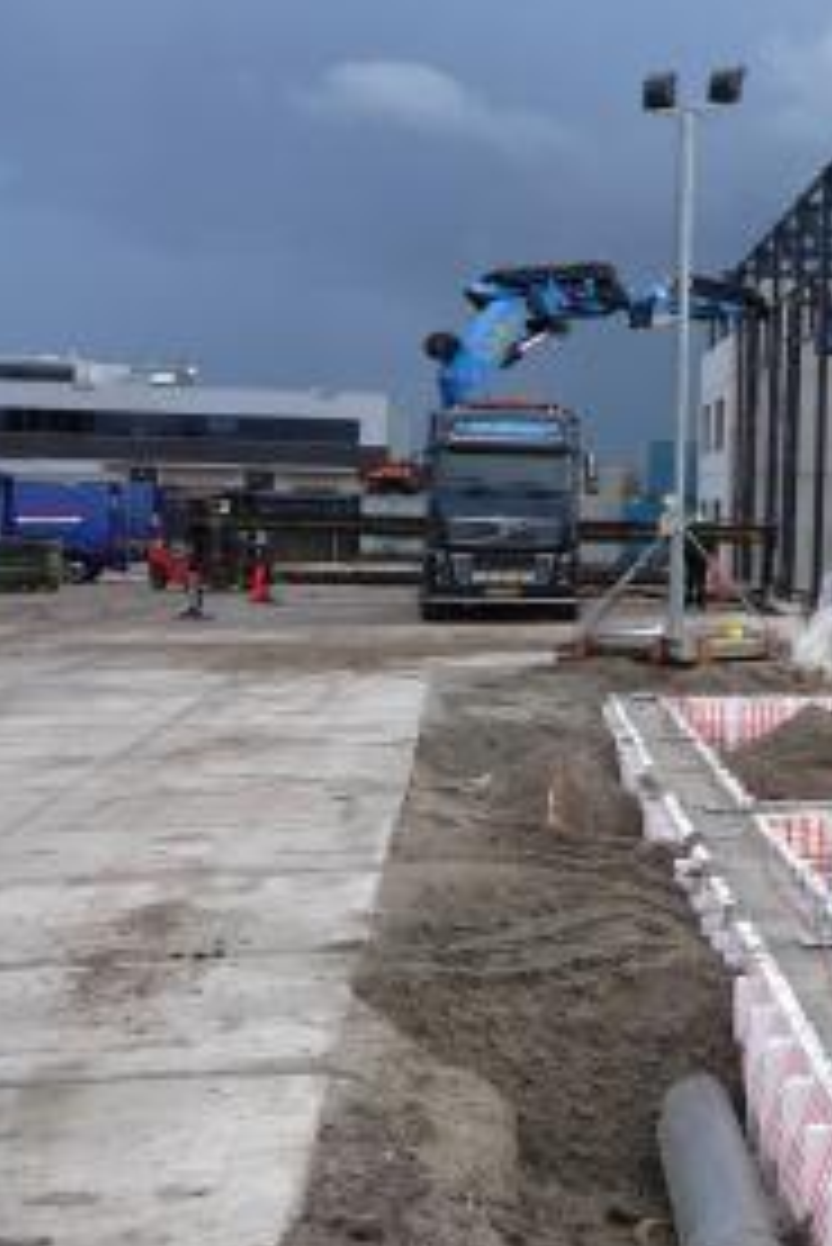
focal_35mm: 63
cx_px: 1300
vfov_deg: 31.8
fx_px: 2181
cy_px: 481
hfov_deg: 18.7
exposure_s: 1/250
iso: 100
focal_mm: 4.7
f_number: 3.3
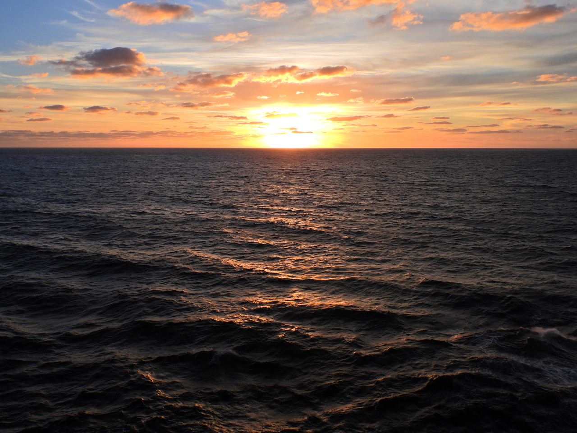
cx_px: 288
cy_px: 216
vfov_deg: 46.8
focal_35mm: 30
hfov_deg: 60.0
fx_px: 500
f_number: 3.2
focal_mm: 5.4
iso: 100
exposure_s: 1/1250
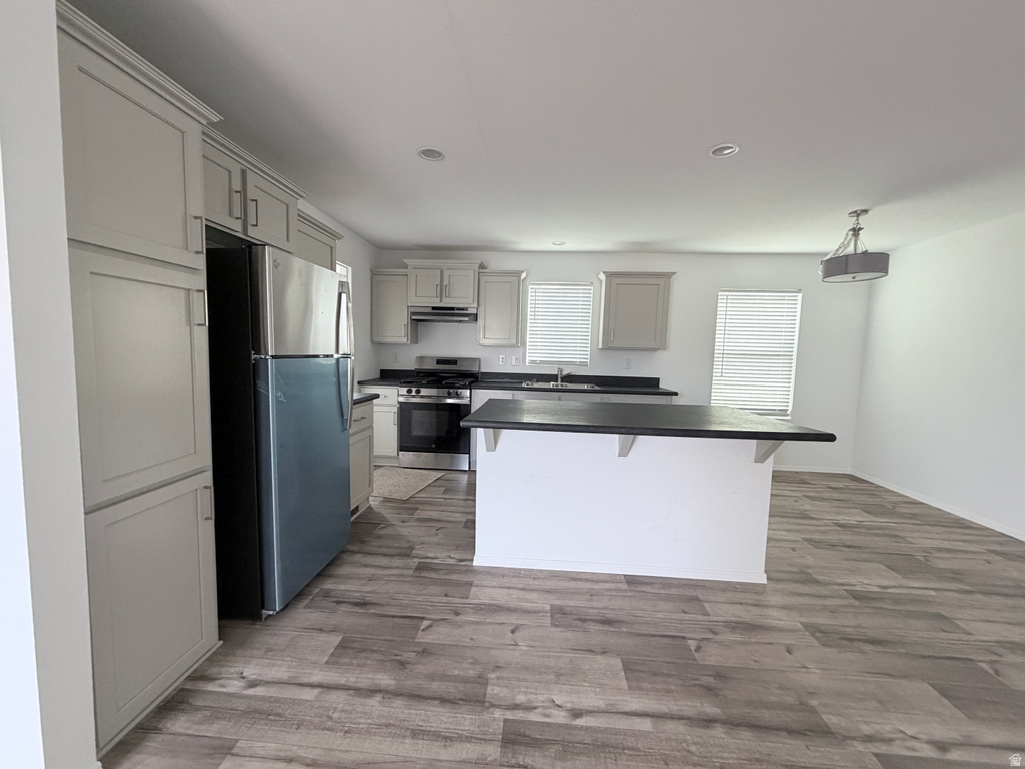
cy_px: 384
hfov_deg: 102.1
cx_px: 512
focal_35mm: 14
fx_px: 415
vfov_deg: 85.7
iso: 320
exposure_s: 1/120
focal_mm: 2.22
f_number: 2.2
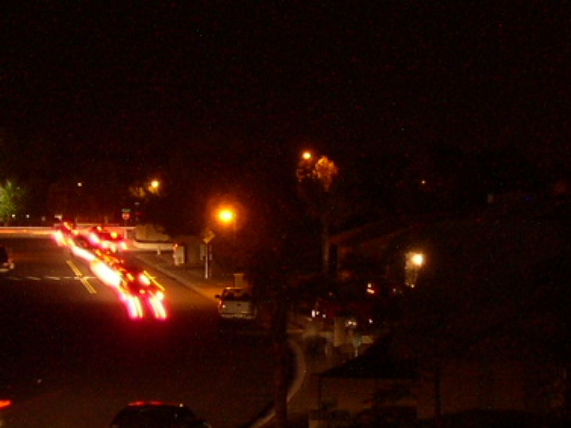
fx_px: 2129
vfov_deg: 11.5
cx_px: 298
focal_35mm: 129
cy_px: 206
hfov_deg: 15.3
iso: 100
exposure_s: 8
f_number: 7.6
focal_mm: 8
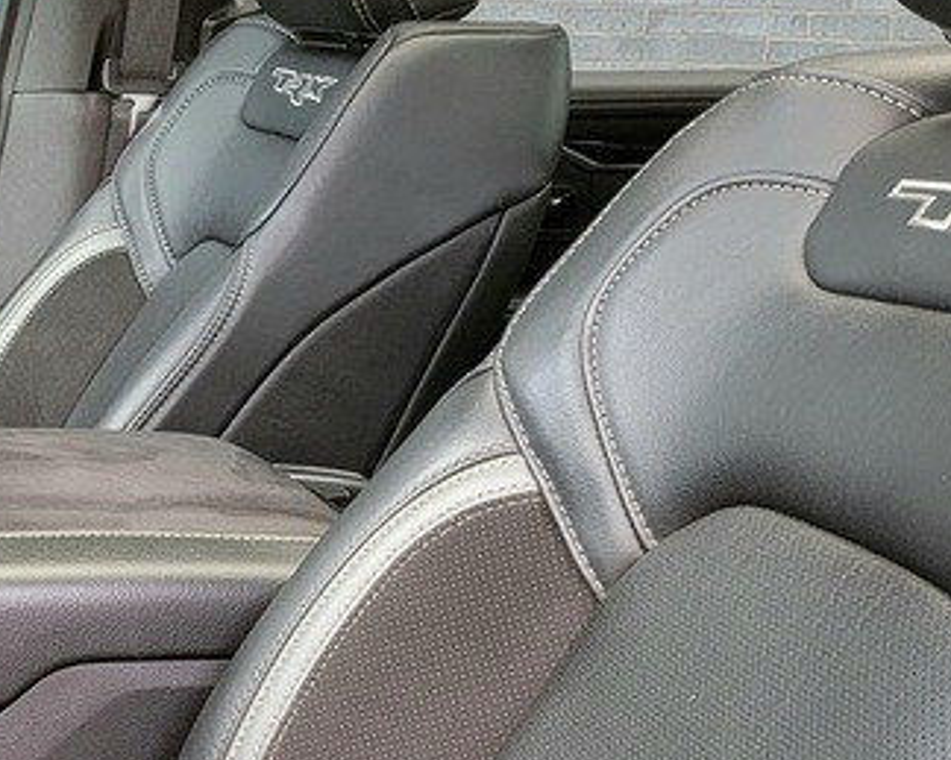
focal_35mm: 74
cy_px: 496
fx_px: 2082
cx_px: -279
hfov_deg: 22.9
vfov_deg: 20.6
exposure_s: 1/120
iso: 160
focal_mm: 6.7
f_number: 1.8
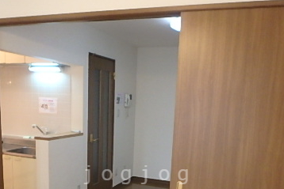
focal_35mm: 39
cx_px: 138
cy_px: 175
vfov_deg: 32.3
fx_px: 308
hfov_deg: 49.5
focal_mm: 3.7
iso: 500
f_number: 3.5
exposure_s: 1/30
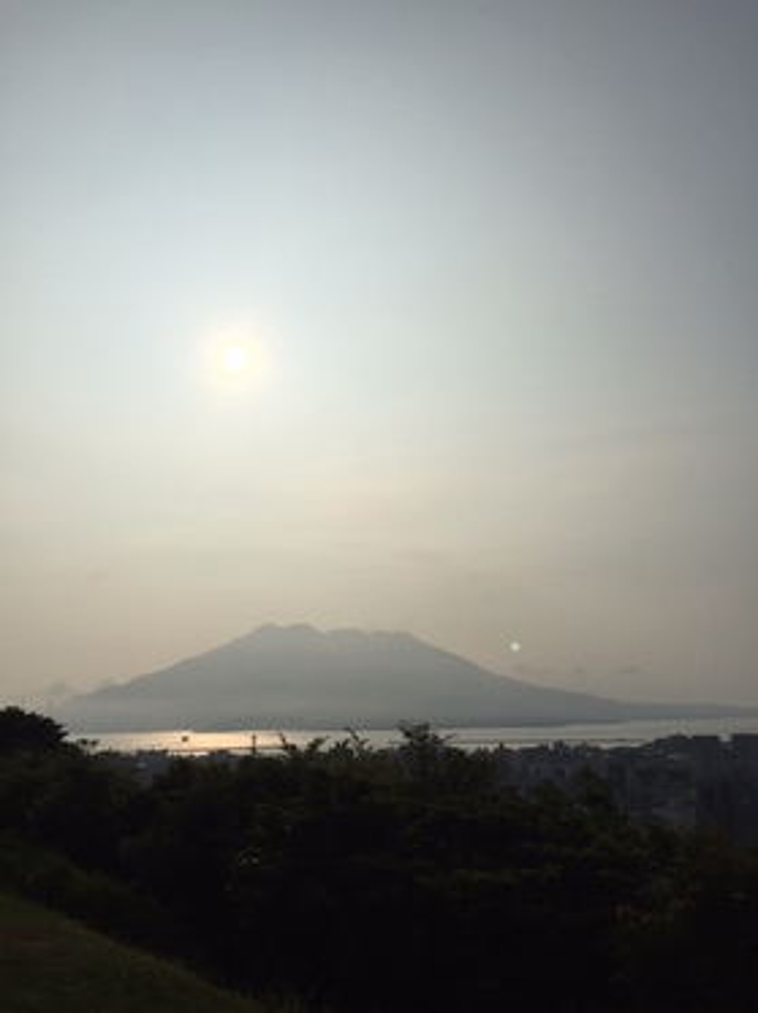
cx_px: 379
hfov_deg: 48.2
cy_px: 506
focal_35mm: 29
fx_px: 848
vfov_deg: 61.7
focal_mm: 4.15
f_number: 2.2
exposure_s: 1/20000
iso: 32
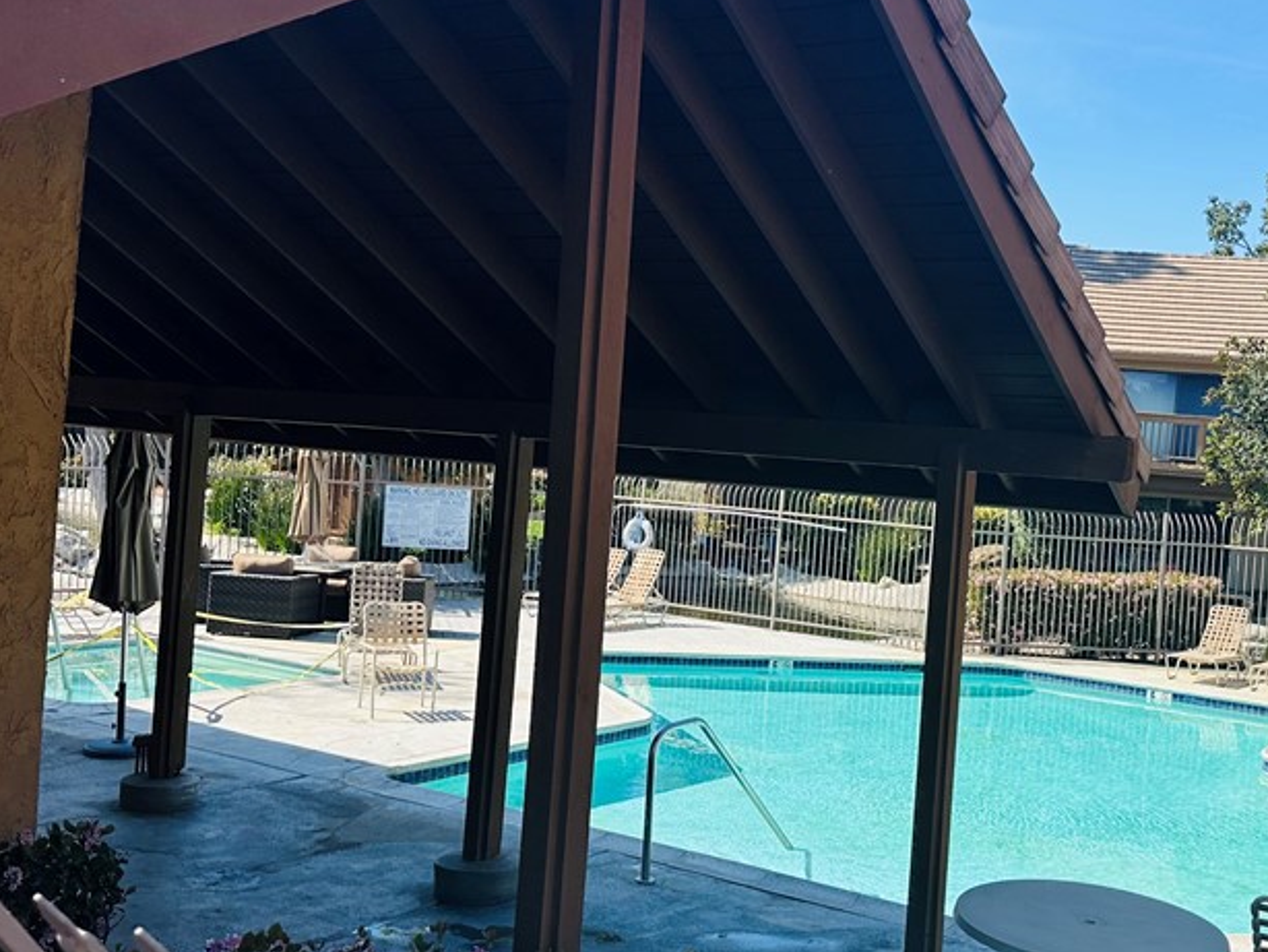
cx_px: 810
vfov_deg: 36.0
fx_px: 1466
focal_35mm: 40
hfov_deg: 46.3
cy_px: 496
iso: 80
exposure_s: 1/3058
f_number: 1.78
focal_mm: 6.86
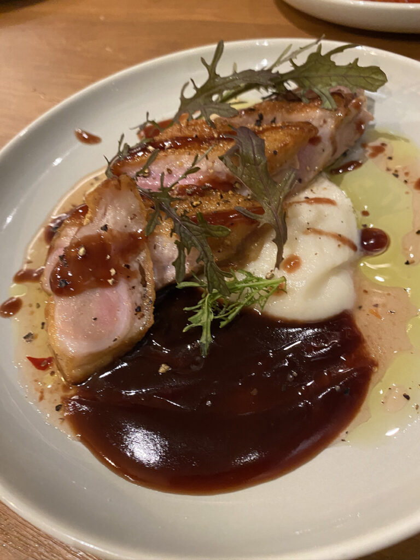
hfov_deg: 54.9
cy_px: 280
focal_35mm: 25
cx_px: 210
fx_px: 404
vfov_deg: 69.4
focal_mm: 4.25
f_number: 1.8
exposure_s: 1/40
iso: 500
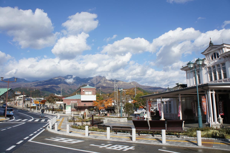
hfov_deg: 67.4
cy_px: 76
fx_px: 172
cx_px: 115
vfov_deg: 47.9
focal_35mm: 27
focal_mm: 18
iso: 200
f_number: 7.1
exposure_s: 1/640
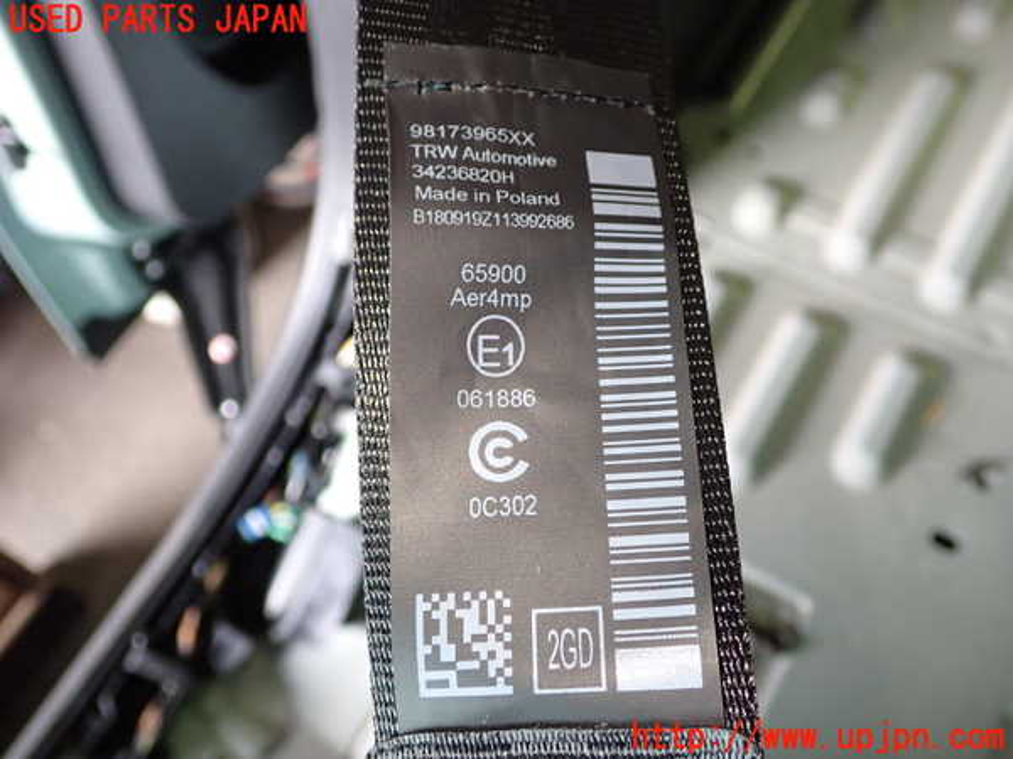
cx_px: 506
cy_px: 380
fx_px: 1054
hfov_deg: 51.4
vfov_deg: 39.7
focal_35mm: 36
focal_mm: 6.37
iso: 320
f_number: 2.5
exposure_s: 1/40
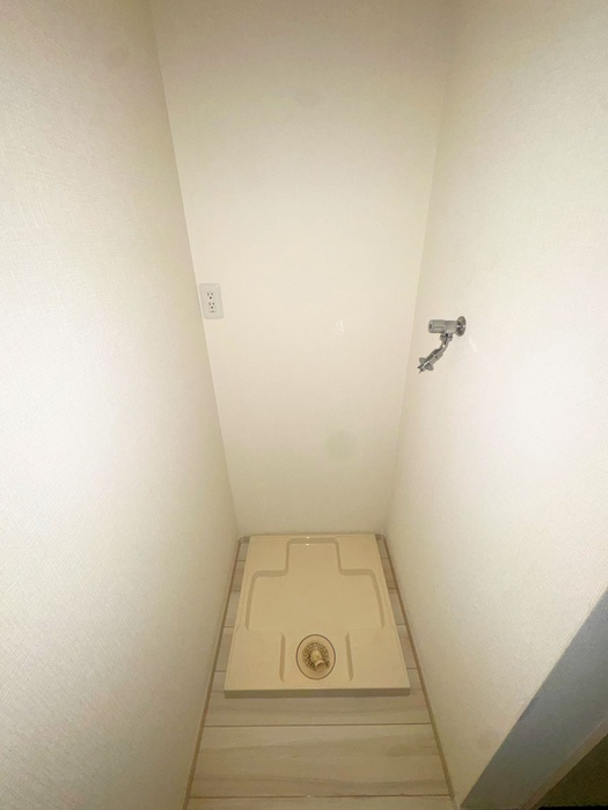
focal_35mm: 14
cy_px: 405
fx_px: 328
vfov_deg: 102.1
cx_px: 304
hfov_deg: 85.7
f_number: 2.2
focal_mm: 2.22
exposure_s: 1/62
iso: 80
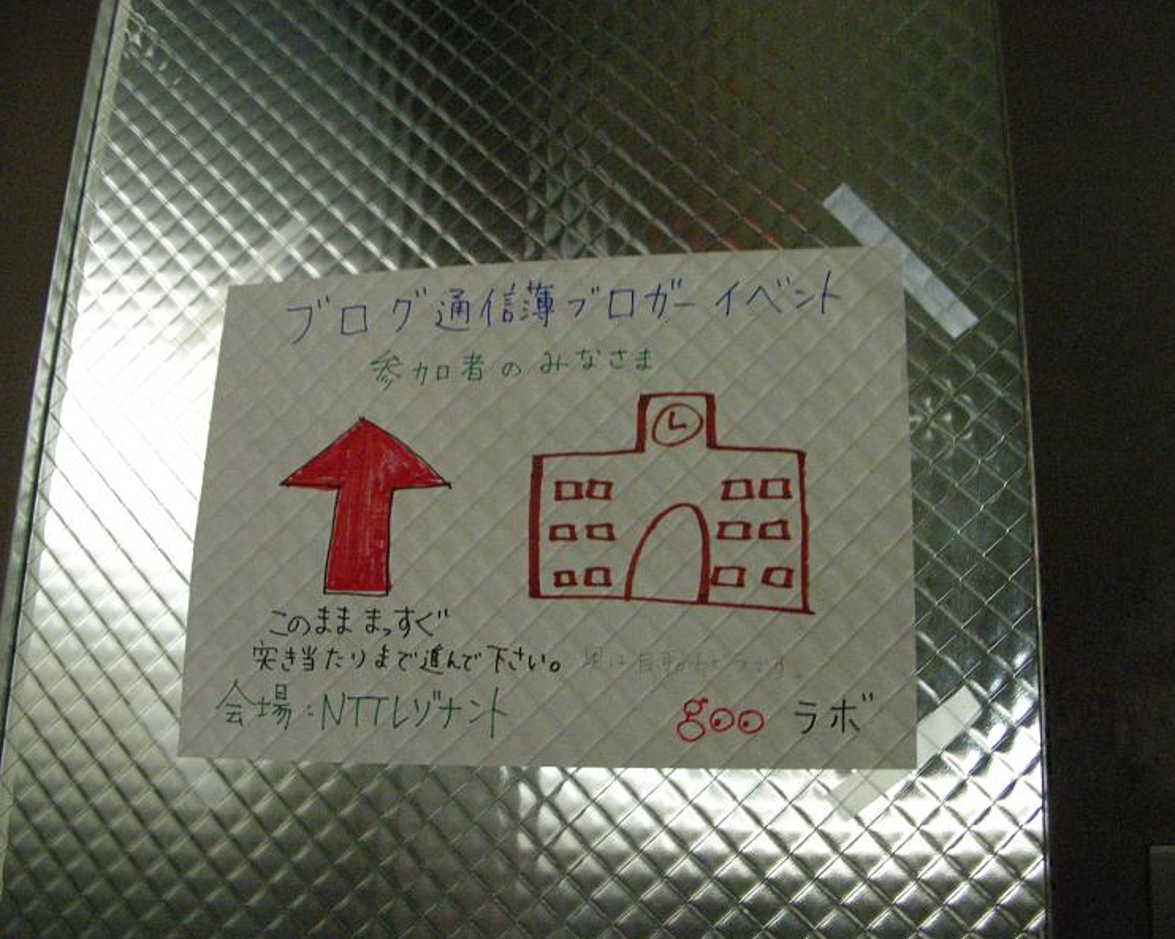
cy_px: 470
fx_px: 1390
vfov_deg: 37.3
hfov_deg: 45.8
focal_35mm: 40
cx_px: 607
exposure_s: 1/8
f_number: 3.5
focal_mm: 6.3
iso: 381
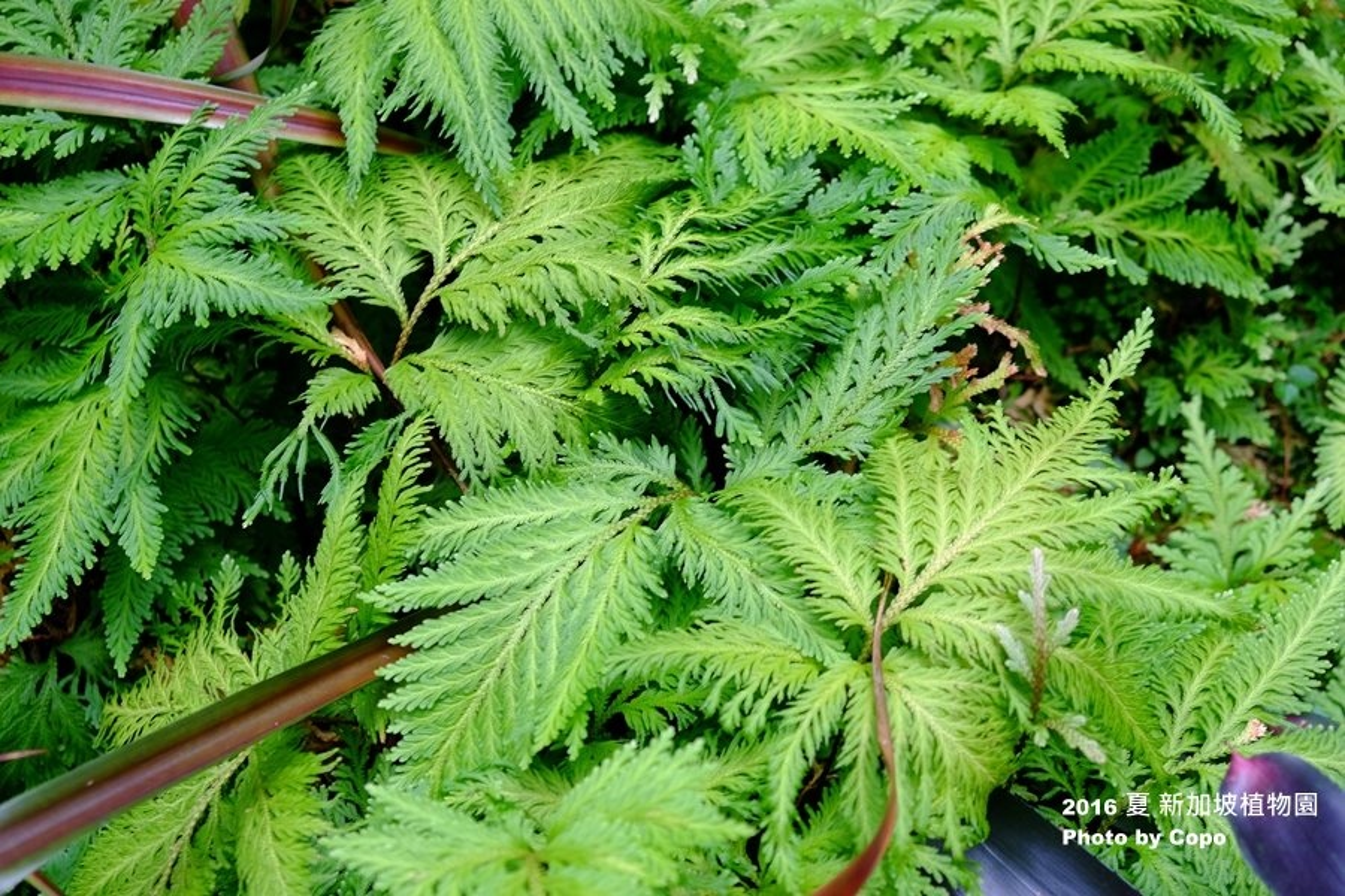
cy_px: 448
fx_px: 2279
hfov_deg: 32.9
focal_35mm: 61
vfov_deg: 22.3
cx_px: 672
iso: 250
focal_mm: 40.7
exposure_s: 1/85
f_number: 4
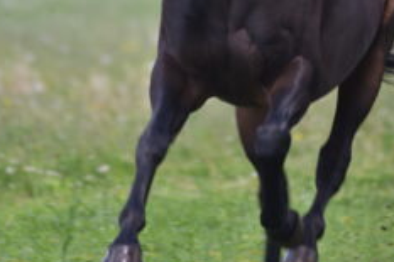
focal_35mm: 859
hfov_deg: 2.4
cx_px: 204
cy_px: -27
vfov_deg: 1.6
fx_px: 9394
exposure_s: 1/200
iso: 200
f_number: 5.6
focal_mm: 500
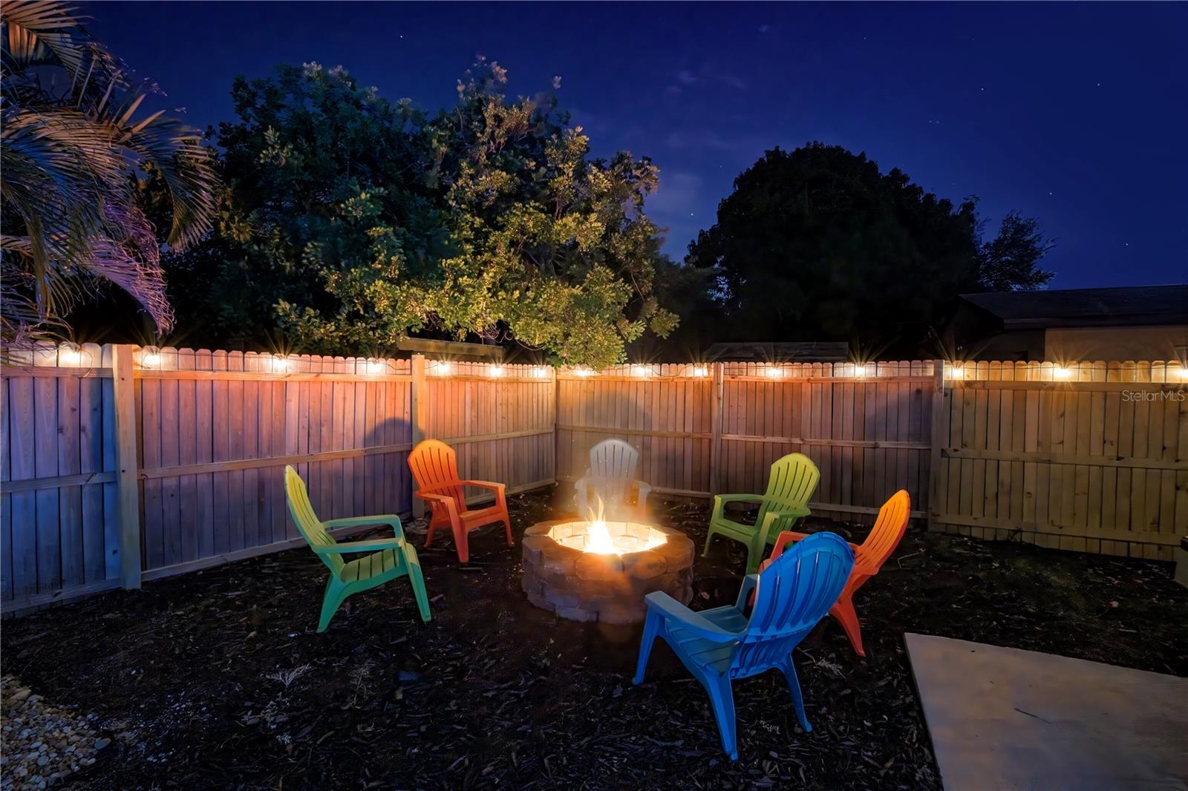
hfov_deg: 100.4
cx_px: 594
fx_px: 495
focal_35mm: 15
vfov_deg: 77.3
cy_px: 396
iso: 800
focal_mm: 10
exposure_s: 30
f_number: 8
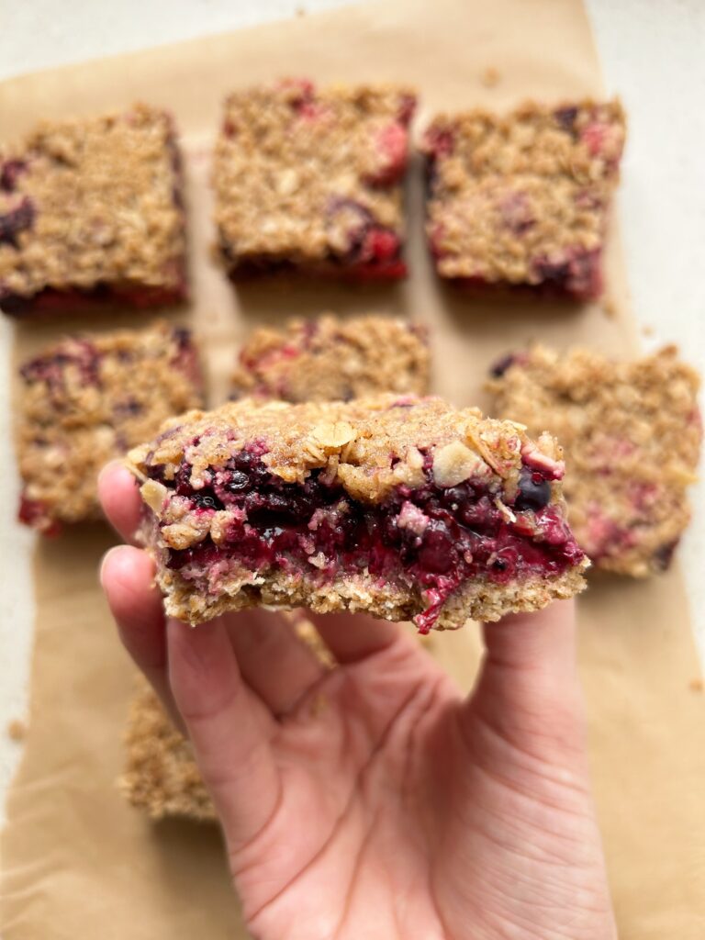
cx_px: 352
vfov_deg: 67.3
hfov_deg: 53.1
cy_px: 470
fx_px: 706
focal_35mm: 26
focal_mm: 5.7
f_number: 1.5
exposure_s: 1/121
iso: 100
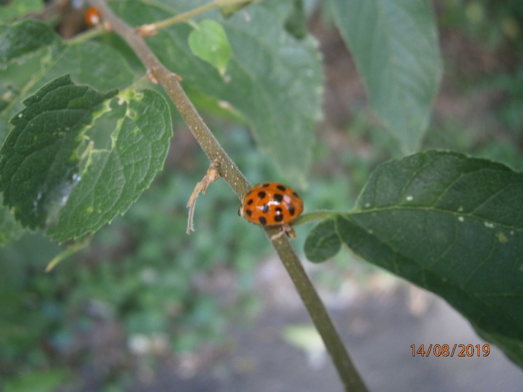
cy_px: 196
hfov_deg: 40.4
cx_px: 262
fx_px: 710
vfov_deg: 30.9
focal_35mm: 47
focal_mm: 8.3
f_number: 3.4
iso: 125
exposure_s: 1/40
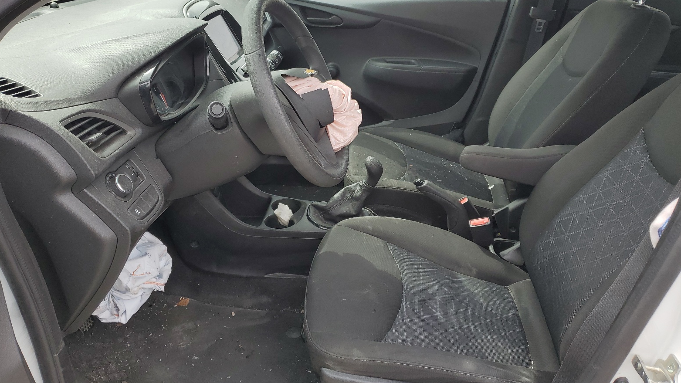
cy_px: 163
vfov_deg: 40.1
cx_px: 344
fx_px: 524
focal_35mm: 29
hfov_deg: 66.1
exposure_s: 1/556
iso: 50
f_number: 1.5
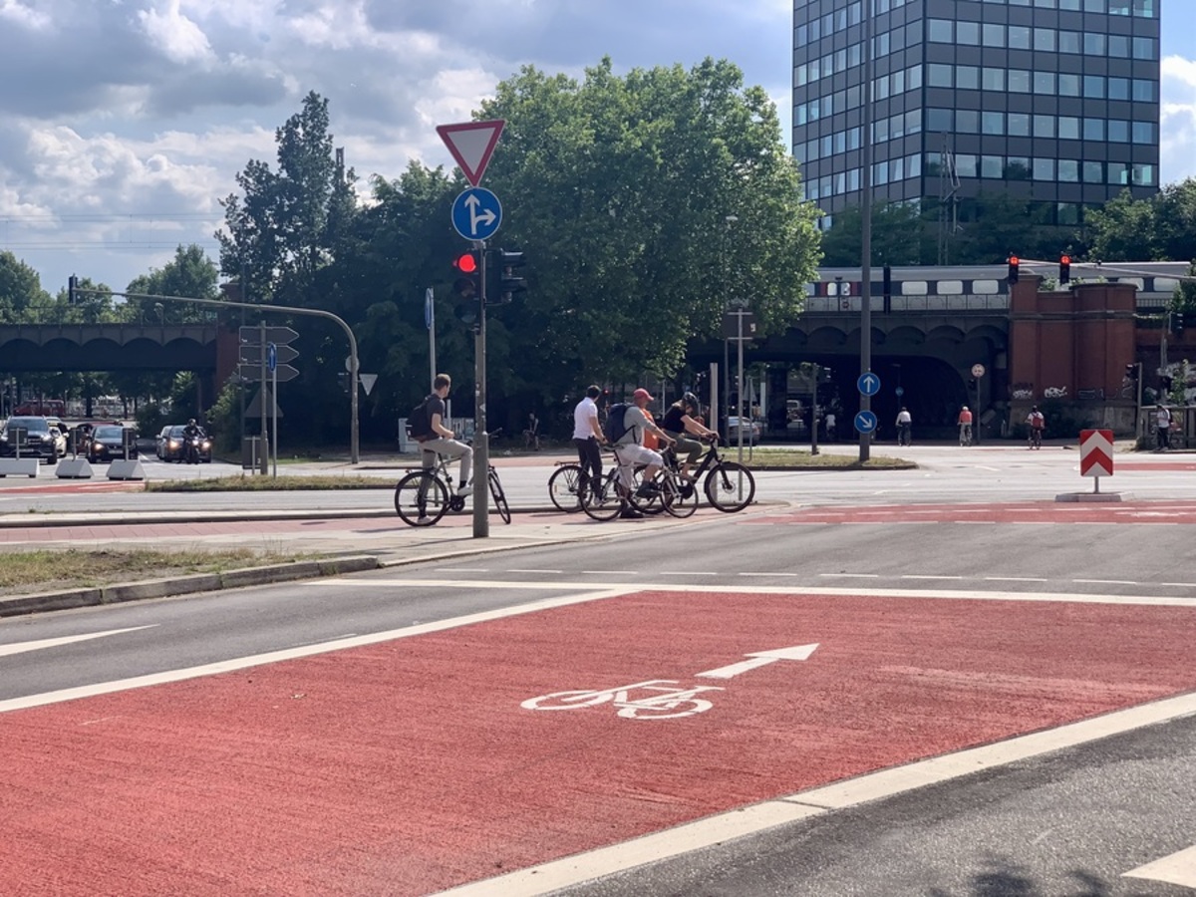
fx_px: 1797
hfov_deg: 36.8
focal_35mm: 52
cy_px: 448
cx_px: 598
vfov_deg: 28.0
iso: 16
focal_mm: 6
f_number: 2.4
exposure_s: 1/1261
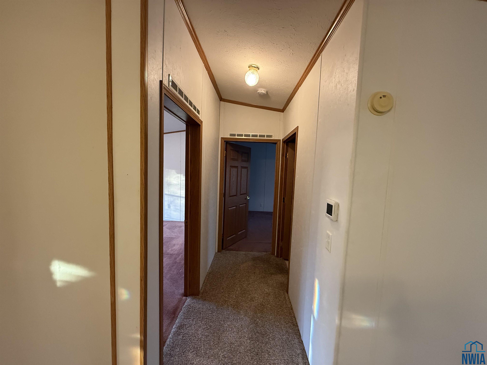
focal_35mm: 14
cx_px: 244
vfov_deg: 85.7
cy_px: 182
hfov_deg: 102.1
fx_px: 197
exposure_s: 1/60
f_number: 2.2
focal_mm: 2.22
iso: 640
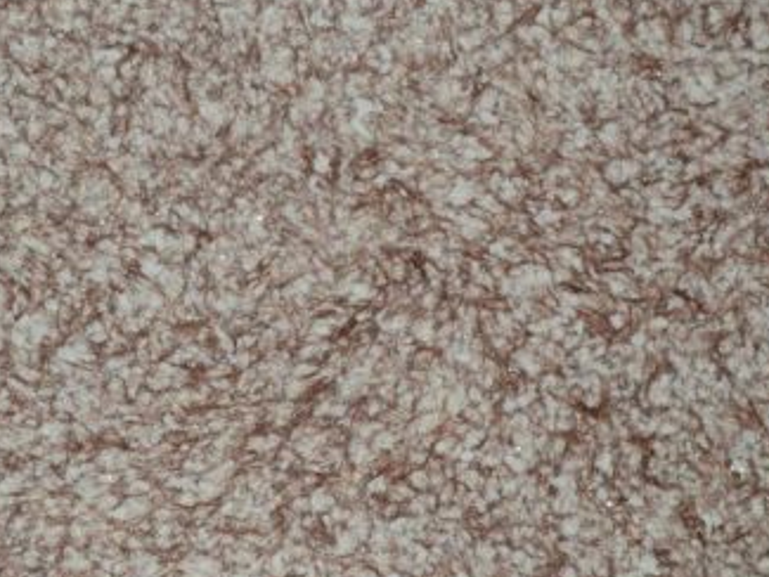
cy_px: 272
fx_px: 2178
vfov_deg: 15.1
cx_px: 274
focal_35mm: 98
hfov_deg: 20.0
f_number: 6.3
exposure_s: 1/100
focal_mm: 46
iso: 100
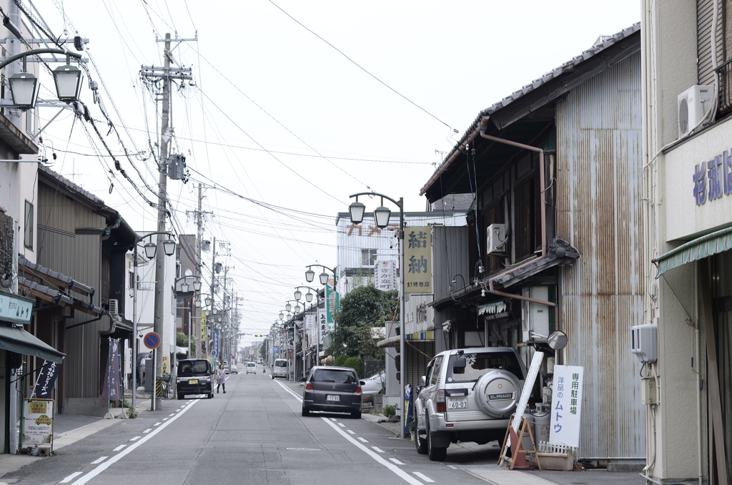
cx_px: 366
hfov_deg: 27.0
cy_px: 242
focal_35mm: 75
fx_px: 1522
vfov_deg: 18.1
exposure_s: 1/60
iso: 160
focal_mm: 50
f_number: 5.6
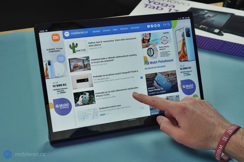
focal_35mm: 43
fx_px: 291
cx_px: 122
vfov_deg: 31.2
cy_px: 81
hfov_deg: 45.4
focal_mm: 43
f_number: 8
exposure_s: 1/160
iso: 1250
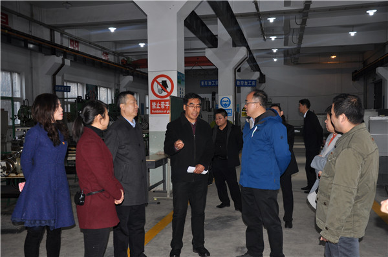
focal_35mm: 38
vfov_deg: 35.4
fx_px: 404
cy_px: 128
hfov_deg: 51.4
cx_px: 194
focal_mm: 25
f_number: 4
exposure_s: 1/60
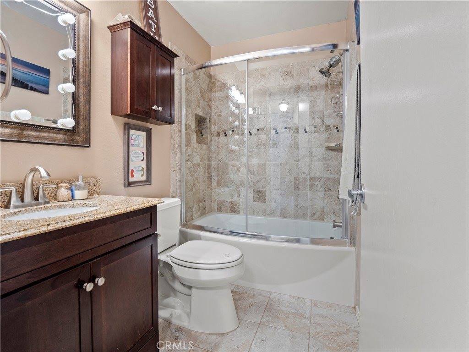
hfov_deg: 94.5
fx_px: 217
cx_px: 234
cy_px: 176
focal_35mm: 16
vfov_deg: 78.1
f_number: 9
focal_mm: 8
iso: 200
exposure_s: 4
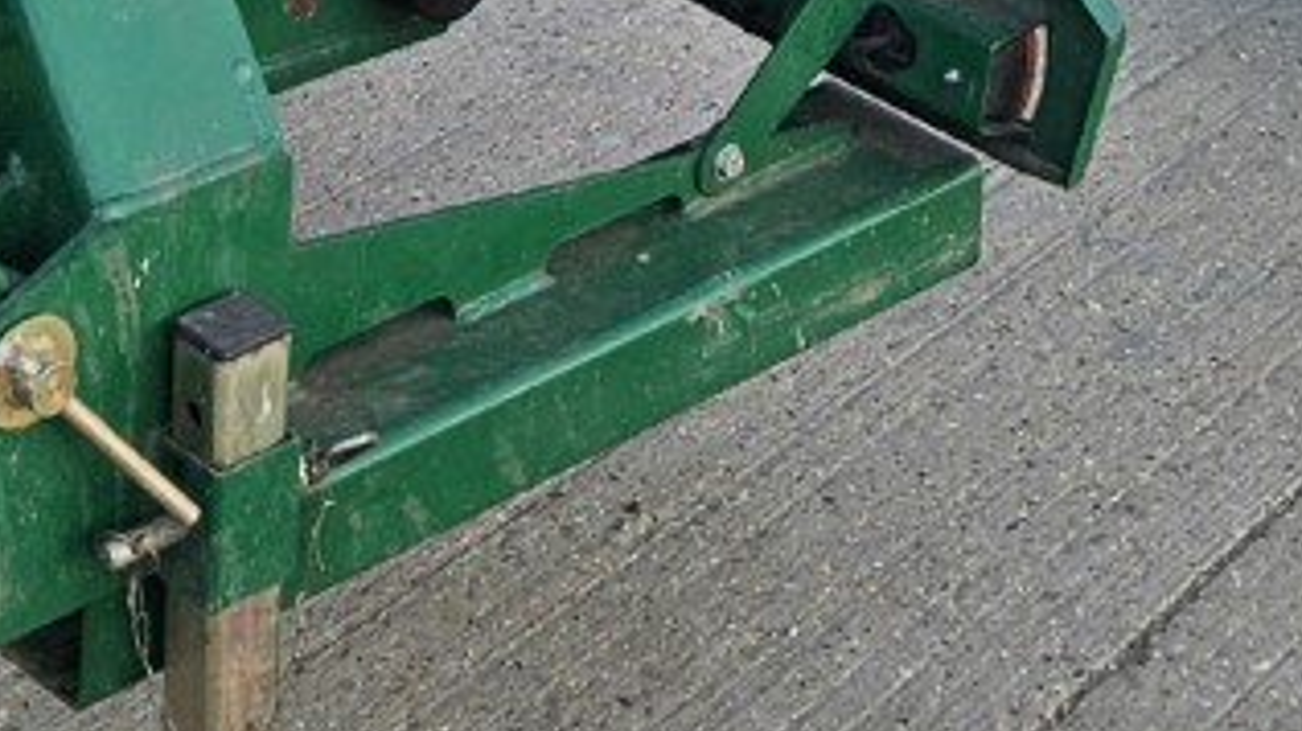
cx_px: 945
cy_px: -1277
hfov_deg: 18.7
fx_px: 3934
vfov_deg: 9.1
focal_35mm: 114
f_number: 1.8
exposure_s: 1/245
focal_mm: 5.4
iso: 25
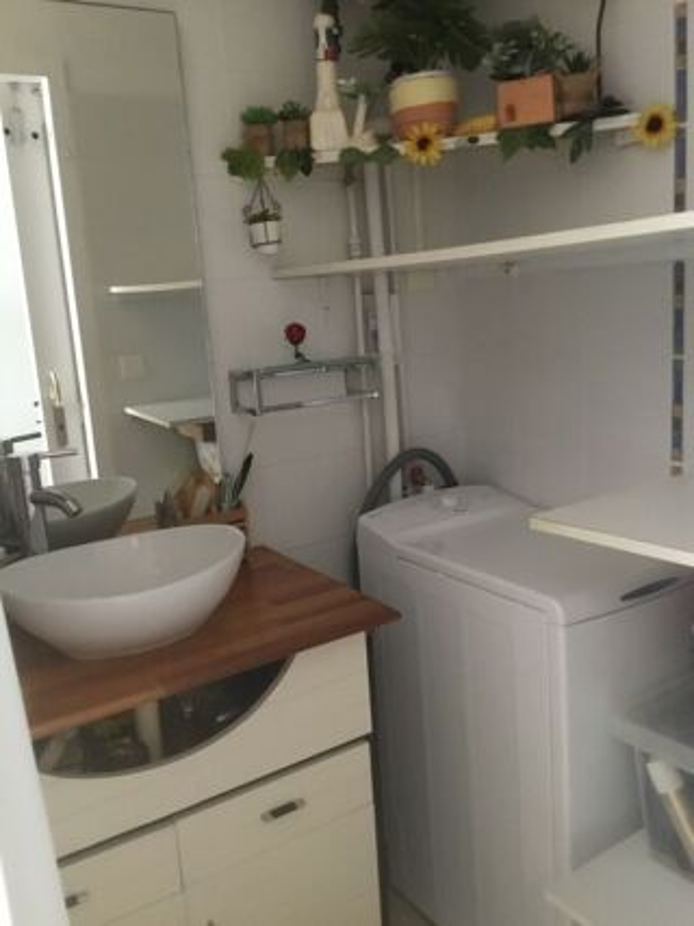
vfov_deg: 58.4
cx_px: 347
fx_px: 829
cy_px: 463
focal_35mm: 31
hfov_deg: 45.4
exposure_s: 1/17
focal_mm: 3.3
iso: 500
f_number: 2.4
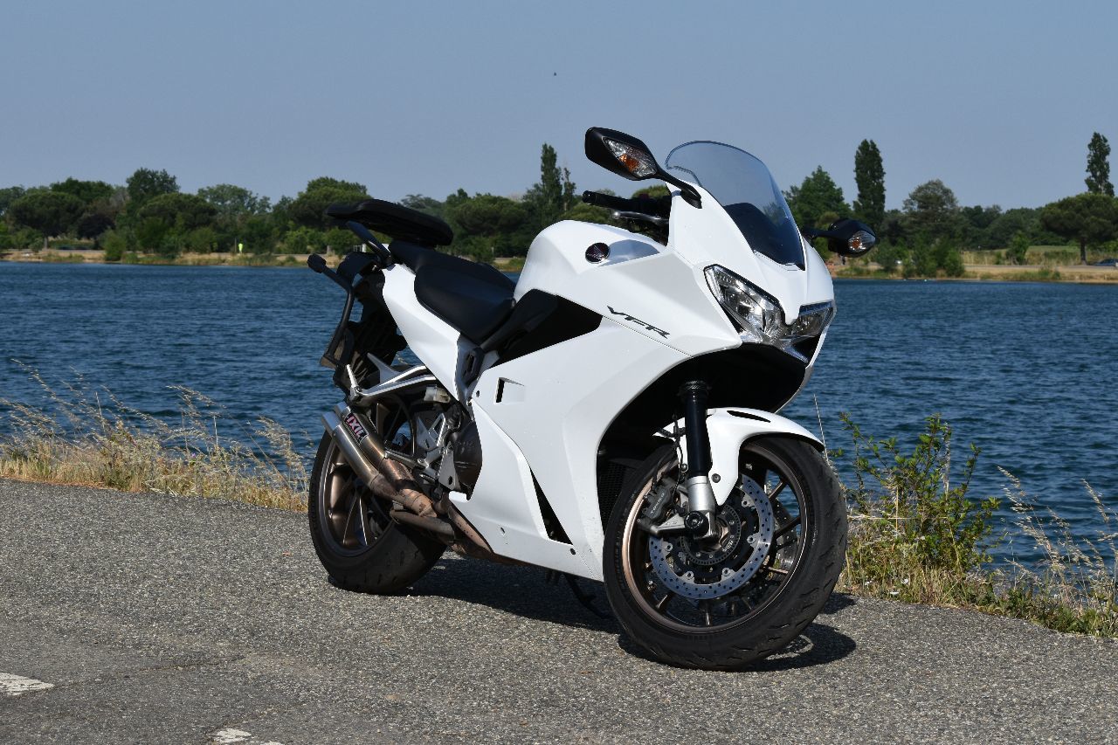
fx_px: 2562
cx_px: 559
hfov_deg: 24.6
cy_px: 372
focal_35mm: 82
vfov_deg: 16.5
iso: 200
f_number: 11
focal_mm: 55
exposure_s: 1/500
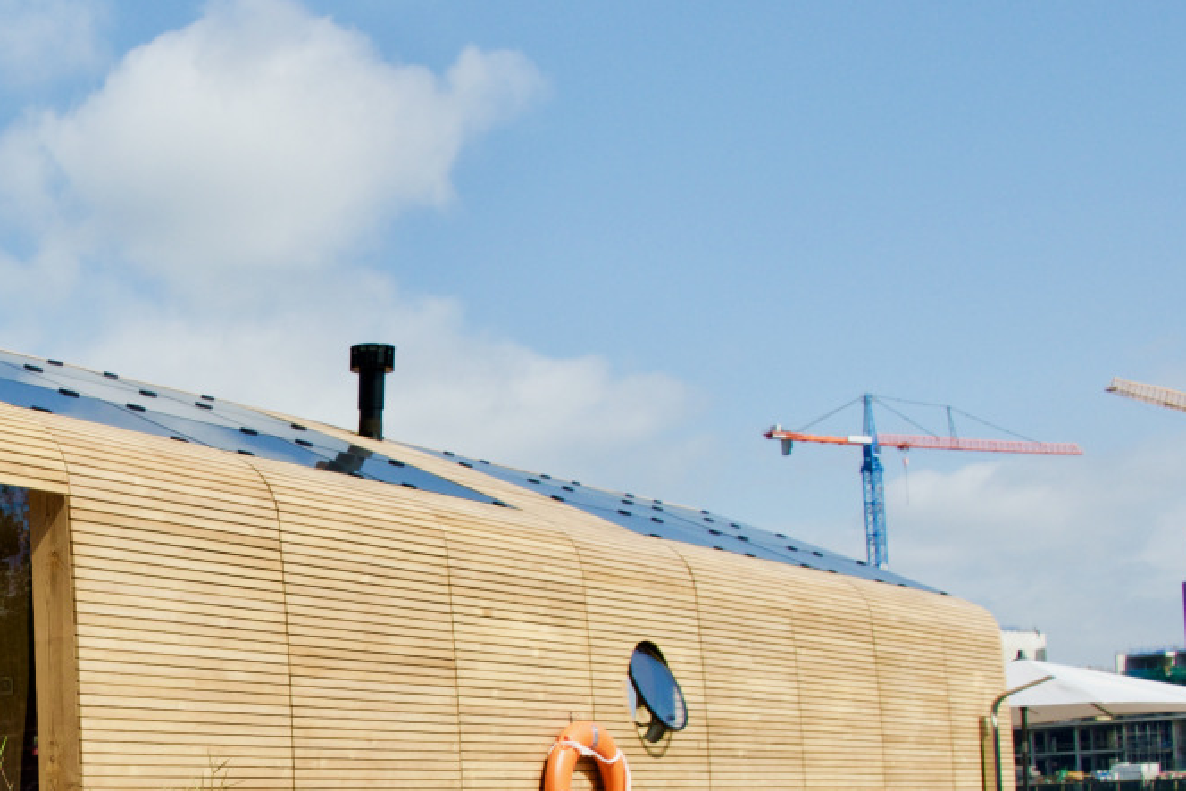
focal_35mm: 61
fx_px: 2010
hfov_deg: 30.4
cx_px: -23
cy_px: 691
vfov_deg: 21.8
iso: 800
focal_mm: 18
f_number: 6.4
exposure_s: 1/2000
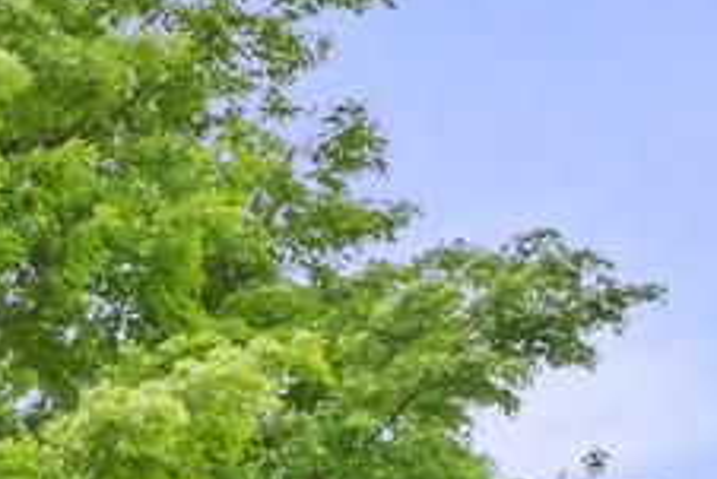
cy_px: 1278
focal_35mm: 191
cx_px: -825
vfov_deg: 6.7
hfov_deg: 9.8
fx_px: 3806
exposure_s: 1/50
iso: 100
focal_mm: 20
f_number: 8
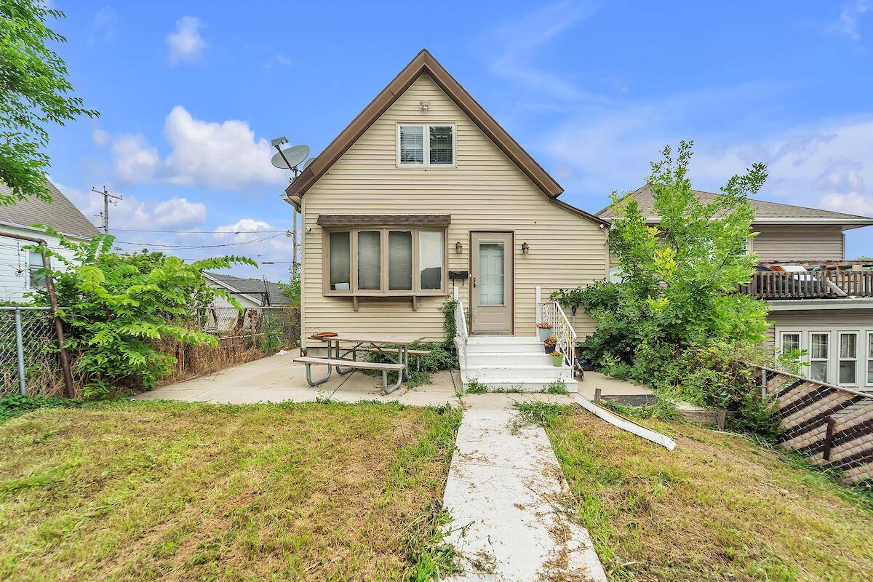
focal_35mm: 14
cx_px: 436
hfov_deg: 104.3
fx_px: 339
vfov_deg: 81.2
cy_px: 291
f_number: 9
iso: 400
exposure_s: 1/320
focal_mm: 14
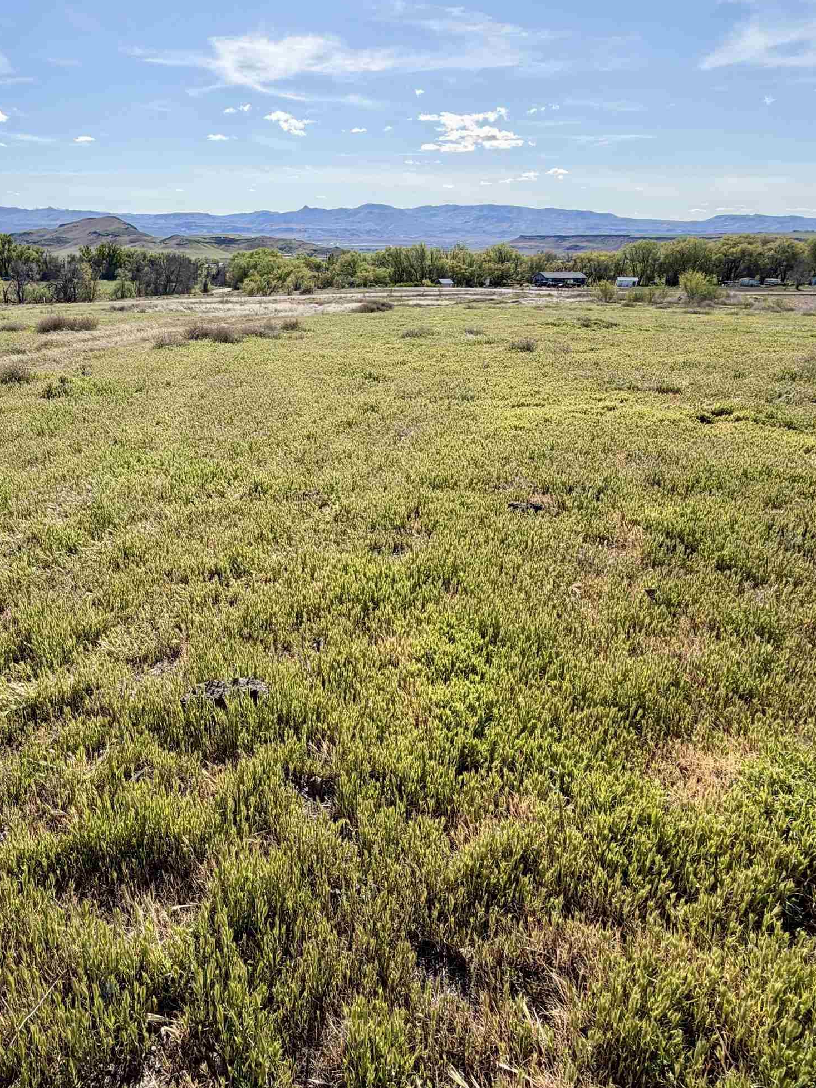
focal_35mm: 22
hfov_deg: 58.0
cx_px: 207
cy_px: 521
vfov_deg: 76.4
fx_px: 692
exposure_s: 1/942
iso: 20
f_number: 2.2
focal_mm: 2.22
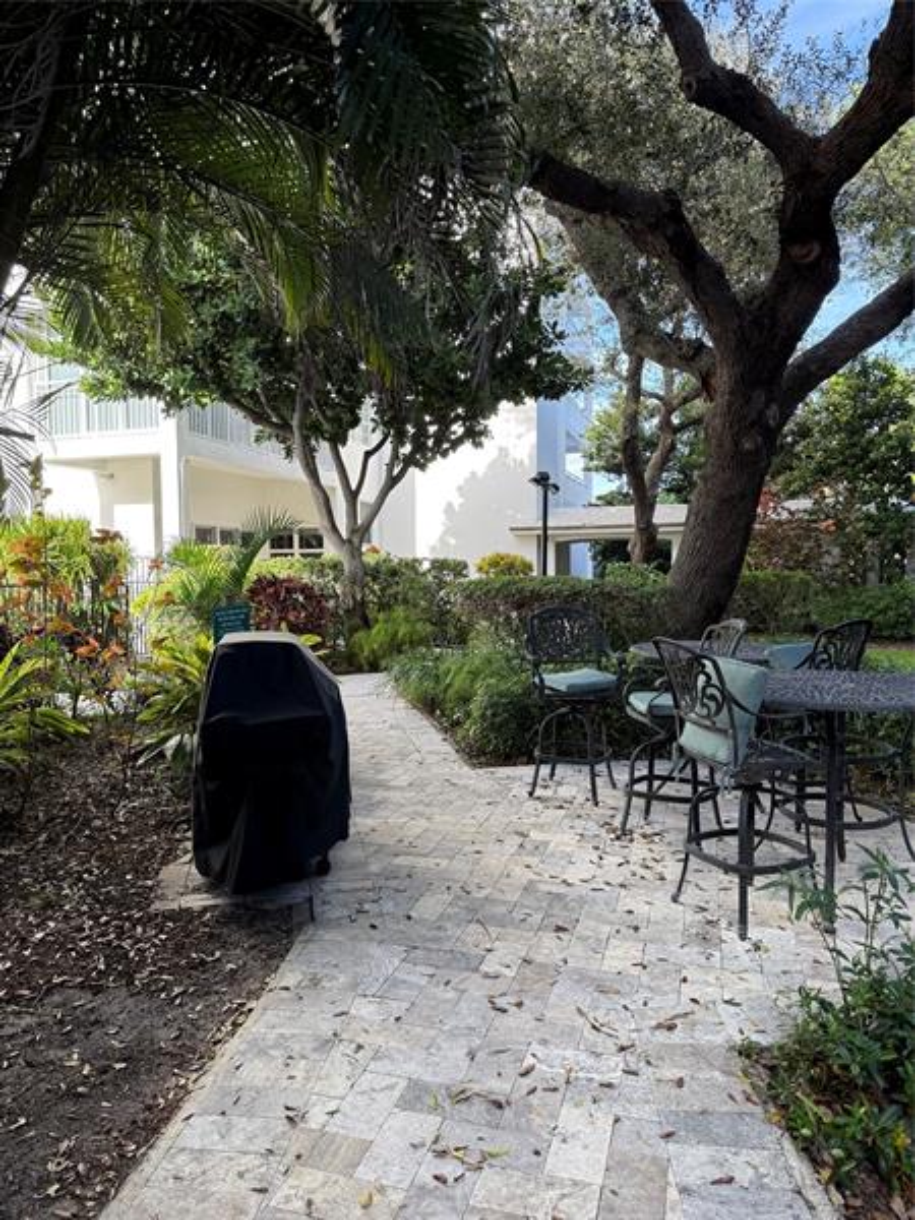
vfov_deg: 71.6
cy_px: 610
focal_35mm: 24
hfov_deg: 56.8
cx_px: 458
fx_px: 846
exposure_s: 1/312
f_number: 1.78
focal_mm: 6.76
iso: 80
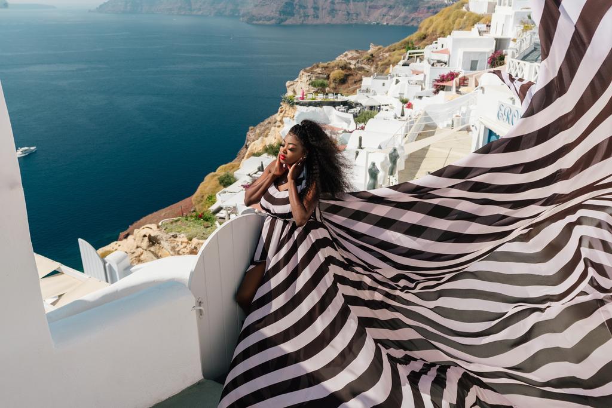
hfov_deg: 61.9
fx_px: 510
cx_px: 306
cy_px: 204
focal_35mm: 30
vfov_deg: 43.6
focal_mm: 30
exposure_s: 1/1600
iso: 320
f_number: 4.5
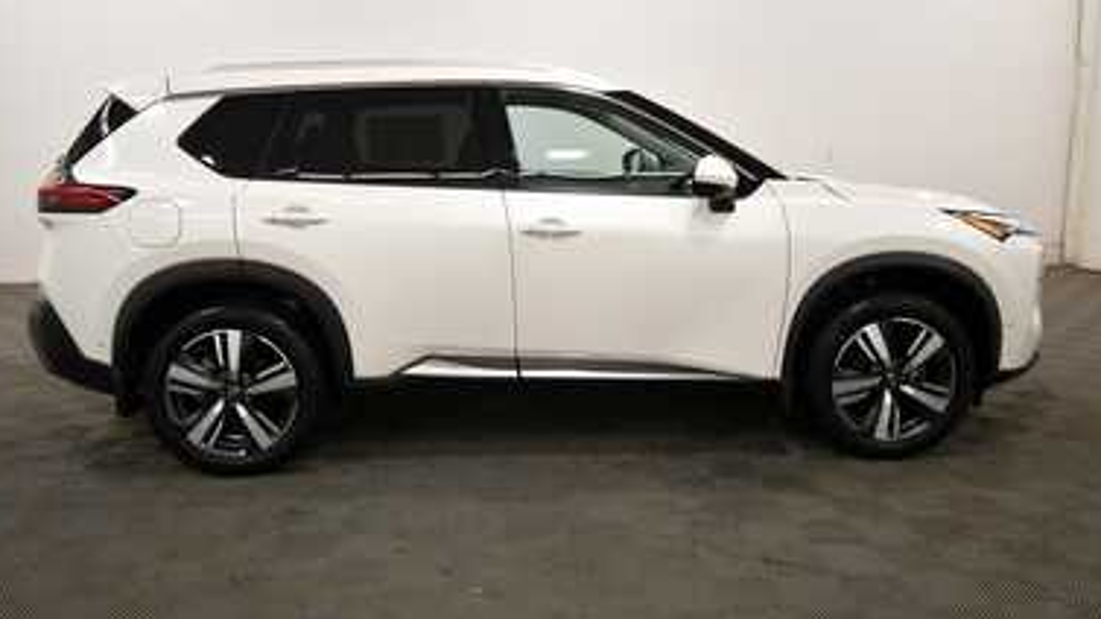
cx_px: 552
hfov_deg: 64.3
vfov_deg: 38.9
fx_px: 876
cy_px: 270
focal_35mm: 30
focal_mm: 18
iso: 800
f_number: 5.3
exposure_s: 1/250
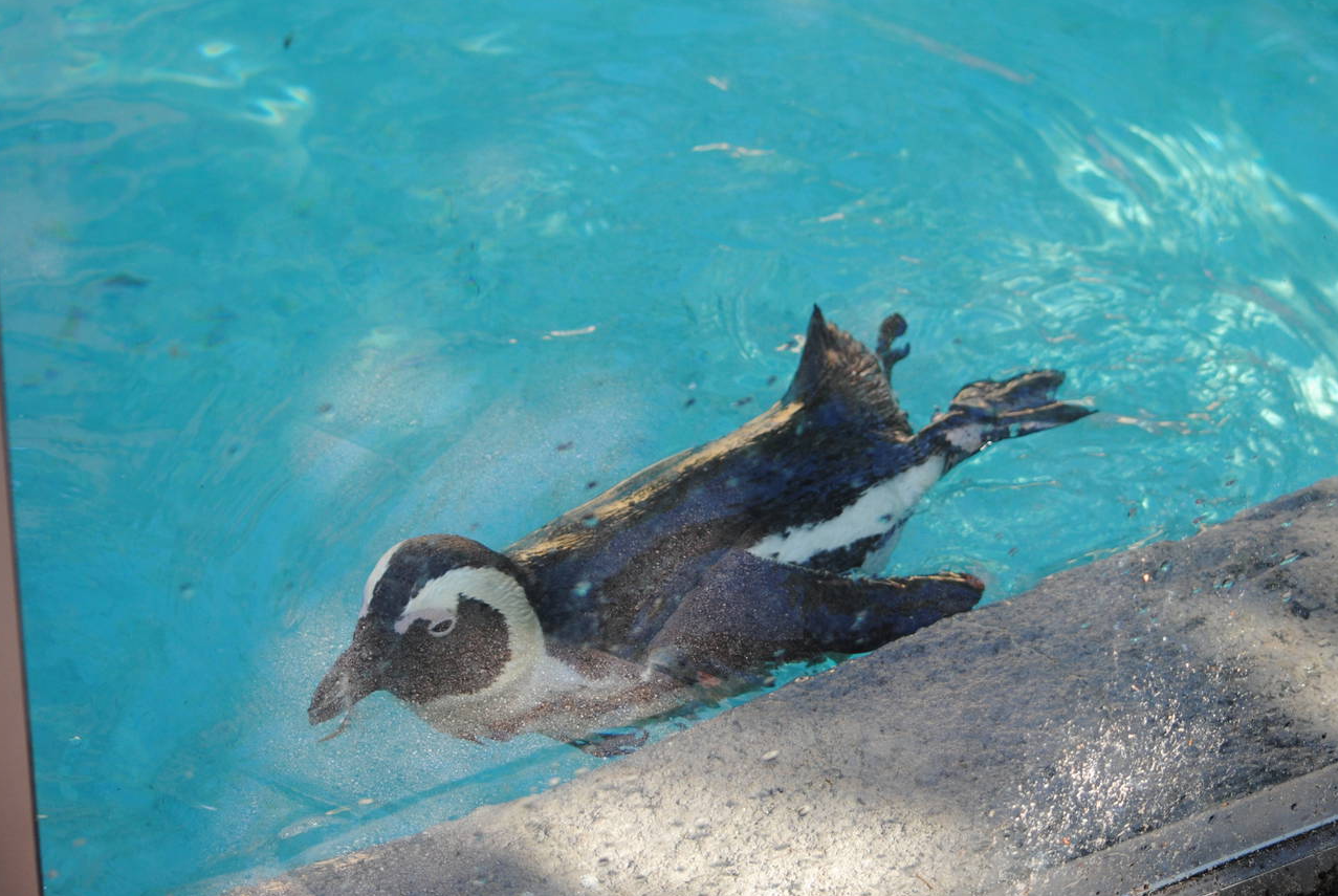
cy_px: 405
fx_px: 4056
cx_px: 828
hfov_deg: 18.7
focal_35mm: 109
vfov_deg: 12.6
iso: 200
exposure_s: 1/320
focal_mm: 58
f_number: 4.5
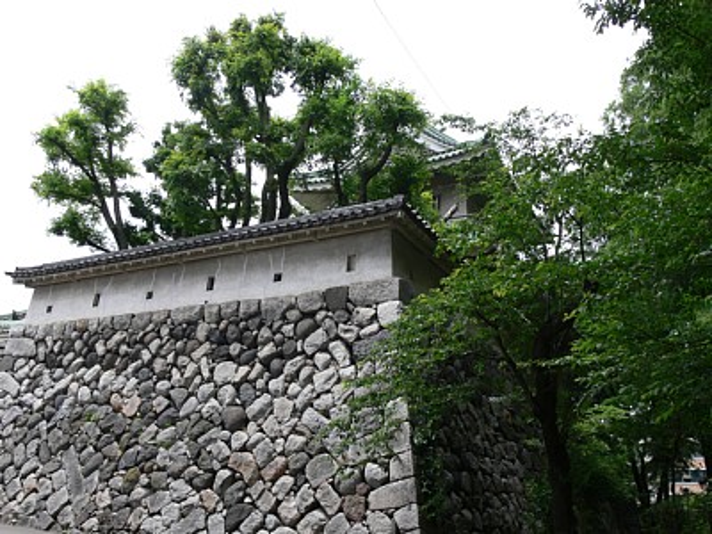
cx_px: 356
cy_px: 267
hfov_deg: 52.6
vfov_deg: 40.7
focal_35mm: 35
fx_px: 720
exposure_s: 1/200
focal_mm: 7.4
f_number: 5.6
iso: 80
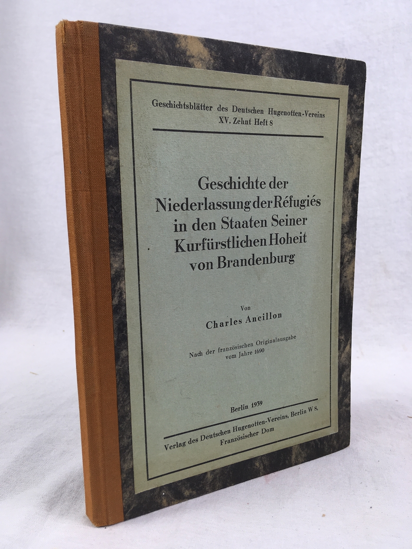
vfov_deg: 61.7
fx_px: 460
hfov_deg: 48.2
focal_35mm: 29
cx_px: 206
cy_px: 274
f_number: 2.2
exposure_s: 1/100
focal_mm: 4.15
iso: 25
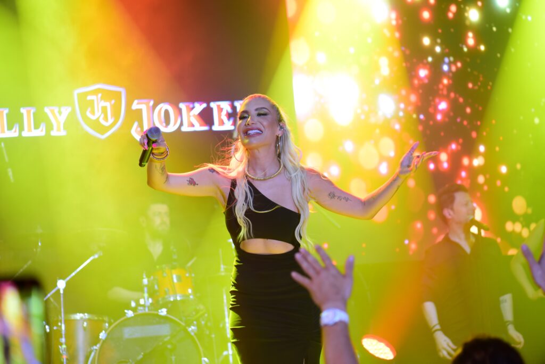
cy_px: 182
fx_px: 1590
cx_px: 272
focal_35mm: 105
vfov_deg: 13.1
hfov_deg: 19.4
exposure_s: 1/100
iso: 1250
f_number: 3.5
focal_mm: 105
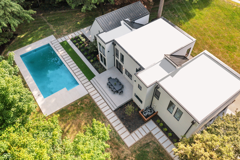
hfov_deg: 65.5
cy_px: 80
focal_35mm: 28
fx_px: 187
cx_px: 120
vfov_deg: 46.4
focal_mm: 10.26
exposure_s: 1/200
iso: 100
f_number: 4.5
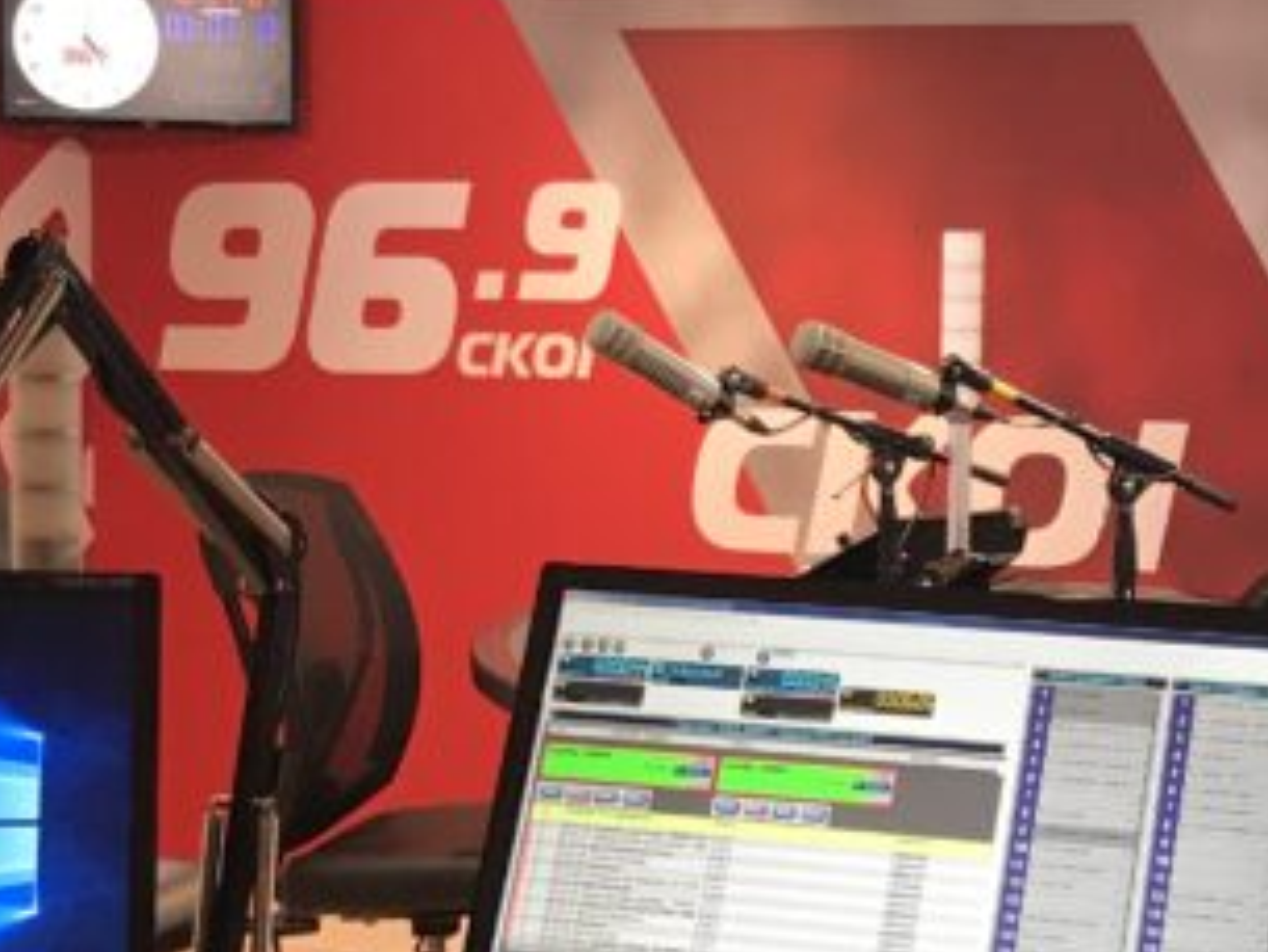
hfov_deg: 20.7
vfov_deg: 15.7
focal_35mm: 94
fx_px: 3445
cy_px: 557
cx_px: 977
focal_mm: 3.99
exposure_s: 1/30
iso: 32
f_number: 1.8
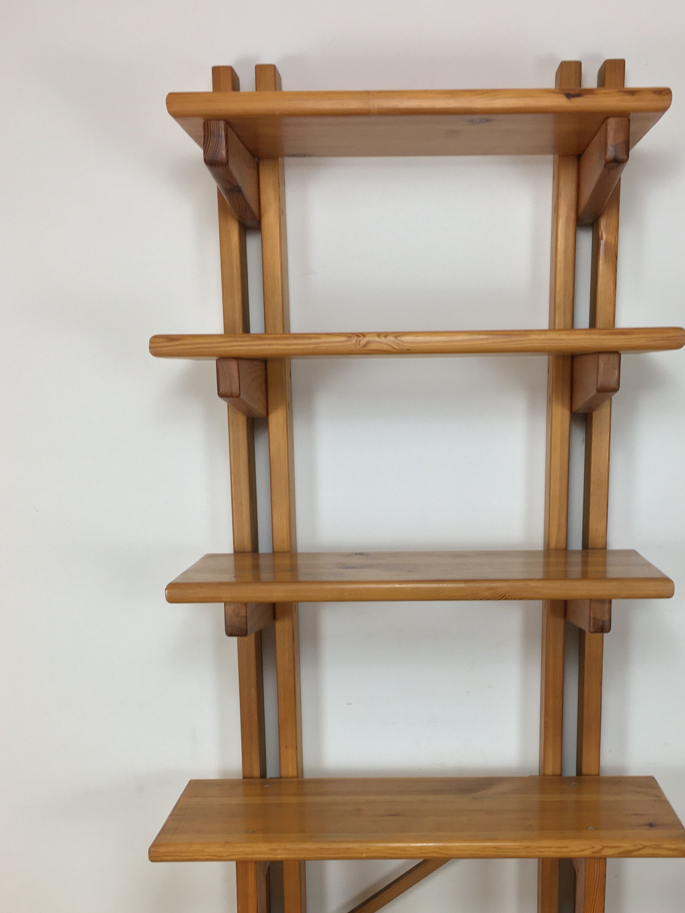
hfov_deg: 37.5
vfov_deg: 48.3
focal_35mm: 38
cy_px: 594
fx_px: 1003
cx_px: 418
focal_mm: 4.15
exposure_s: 1/33
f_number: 2.2
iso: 32
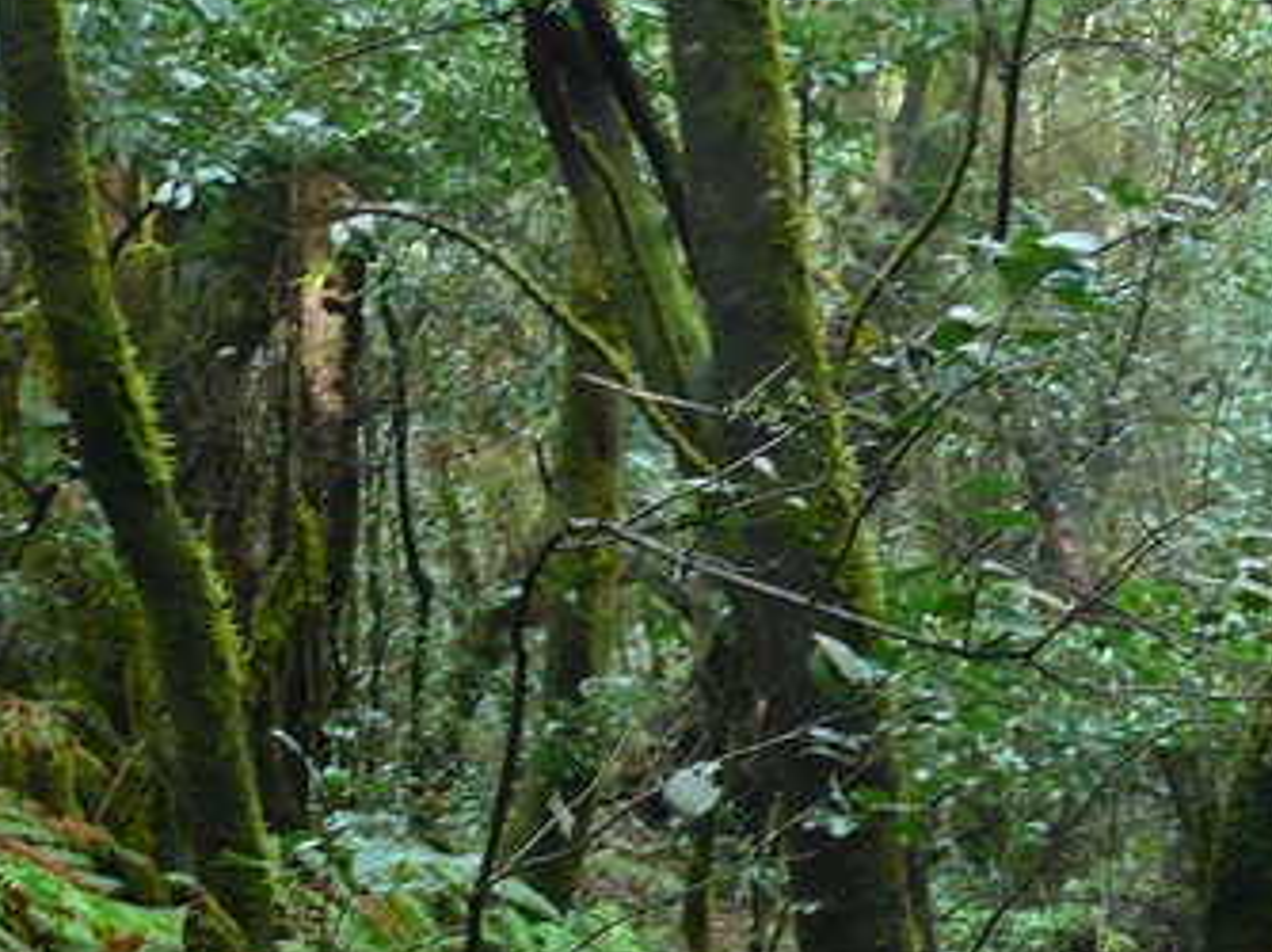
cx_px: 781
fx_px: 4039
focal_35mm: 110
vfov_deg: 13.4
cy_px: 369
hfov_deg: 17.9
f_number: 3.2
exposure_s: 1/5
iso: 200
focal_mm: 10.4
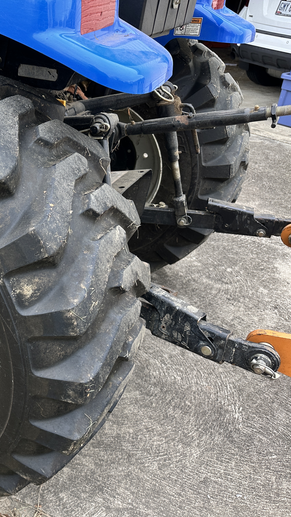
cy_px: 258
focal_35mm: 35
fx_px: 480
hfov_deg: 30.3
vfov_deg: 56.6
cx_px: -27
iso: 80
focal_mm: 6.86
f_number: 1.78
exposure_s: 1/508
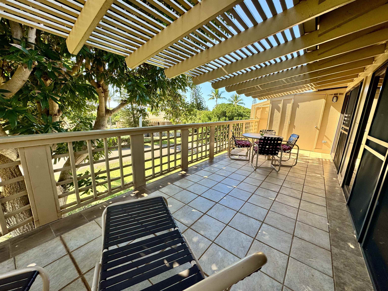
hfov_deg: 102.1
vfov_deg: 85.7
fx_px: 157
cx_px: 194
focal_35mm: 14
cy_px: 146
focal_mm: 2.22
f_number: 2.2
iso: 40
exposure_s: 1/312
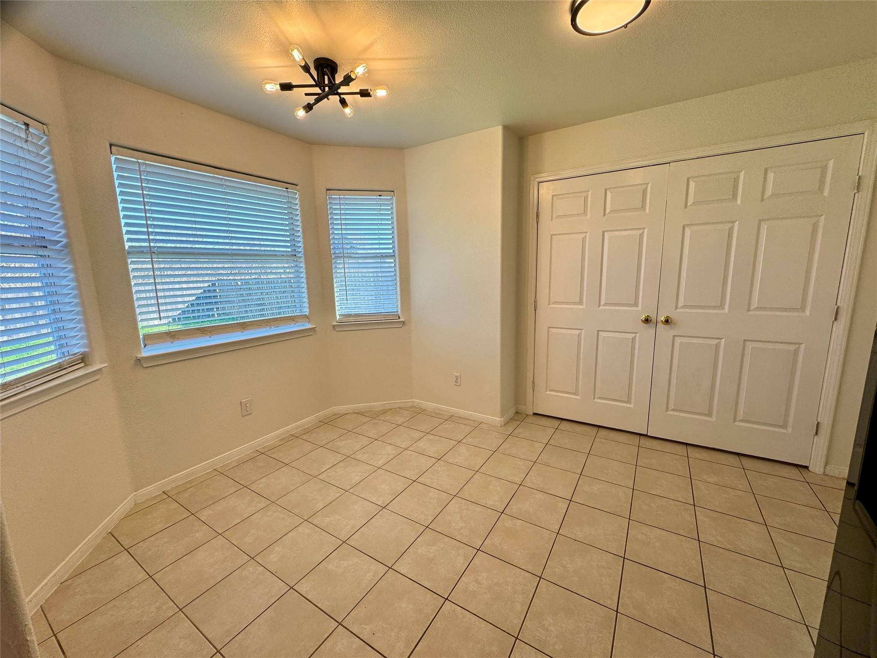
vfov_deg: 85.7
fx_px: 355
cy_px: 329
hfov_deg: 102.1
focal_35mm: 14
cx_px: 438
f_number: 2.2
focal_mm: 2.22
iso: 40
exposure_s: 1/133
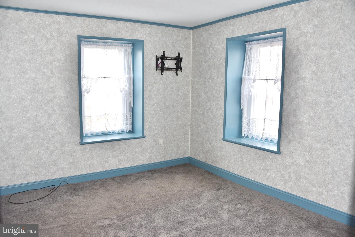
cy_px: 118
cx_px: 178
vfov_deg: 46.4
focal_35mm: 28
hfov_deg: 65.5
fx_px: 276
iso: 800
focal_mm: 28
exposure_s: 1/125
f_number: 5.6
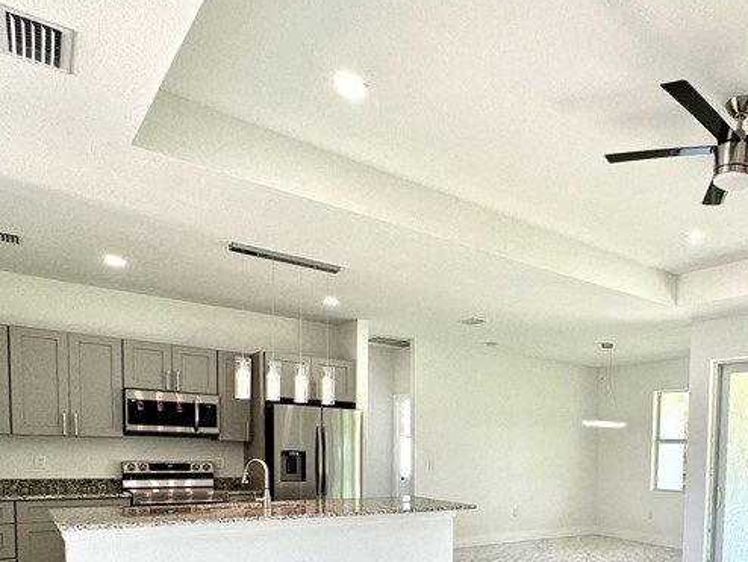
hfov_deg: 57.3
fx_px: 627
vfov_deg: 44.5
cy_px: 491
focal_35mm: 29
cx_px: 594
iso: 125
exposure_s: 1/120
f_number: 2.2
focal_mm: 2.22
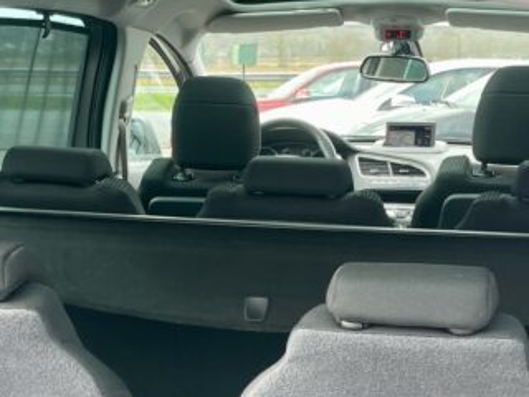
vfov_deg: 21.2
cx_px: 238
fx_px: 993
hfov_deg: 29.8
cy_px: 458
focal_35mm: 65
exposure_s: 1/121
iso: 64
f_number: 1.6
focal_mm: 4.2
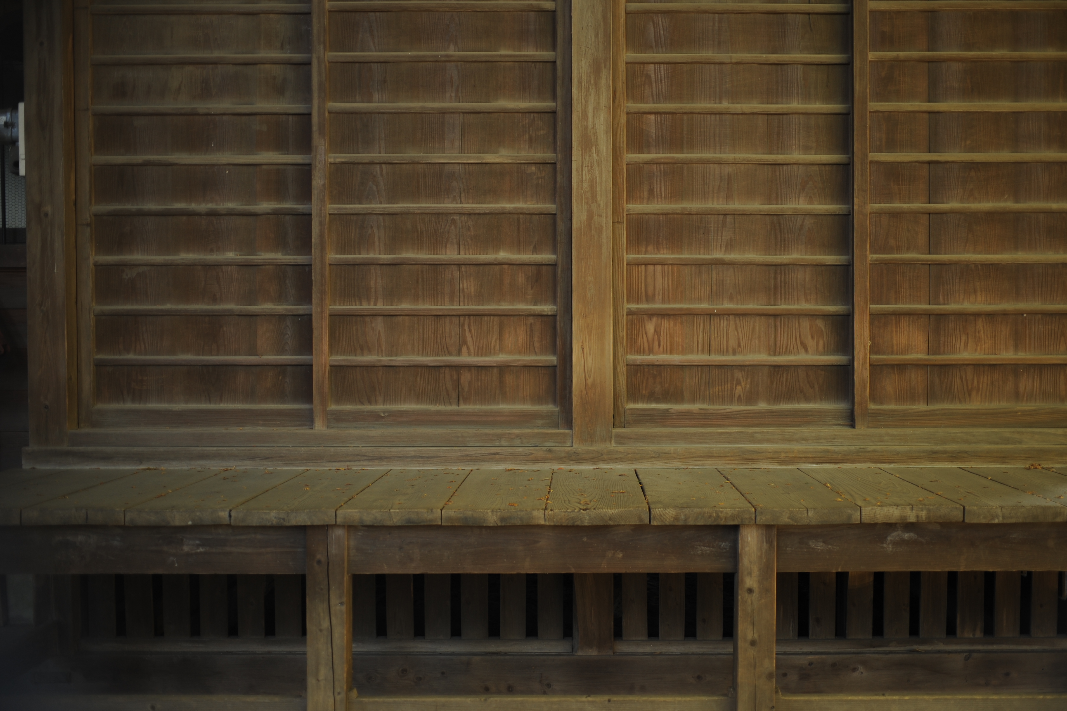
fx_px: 1156
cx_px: 589
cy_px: 335
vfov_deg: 34.2
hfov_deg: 49.5
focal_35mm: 39
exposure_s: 1/30
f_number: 2.8
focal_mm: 35
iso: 200
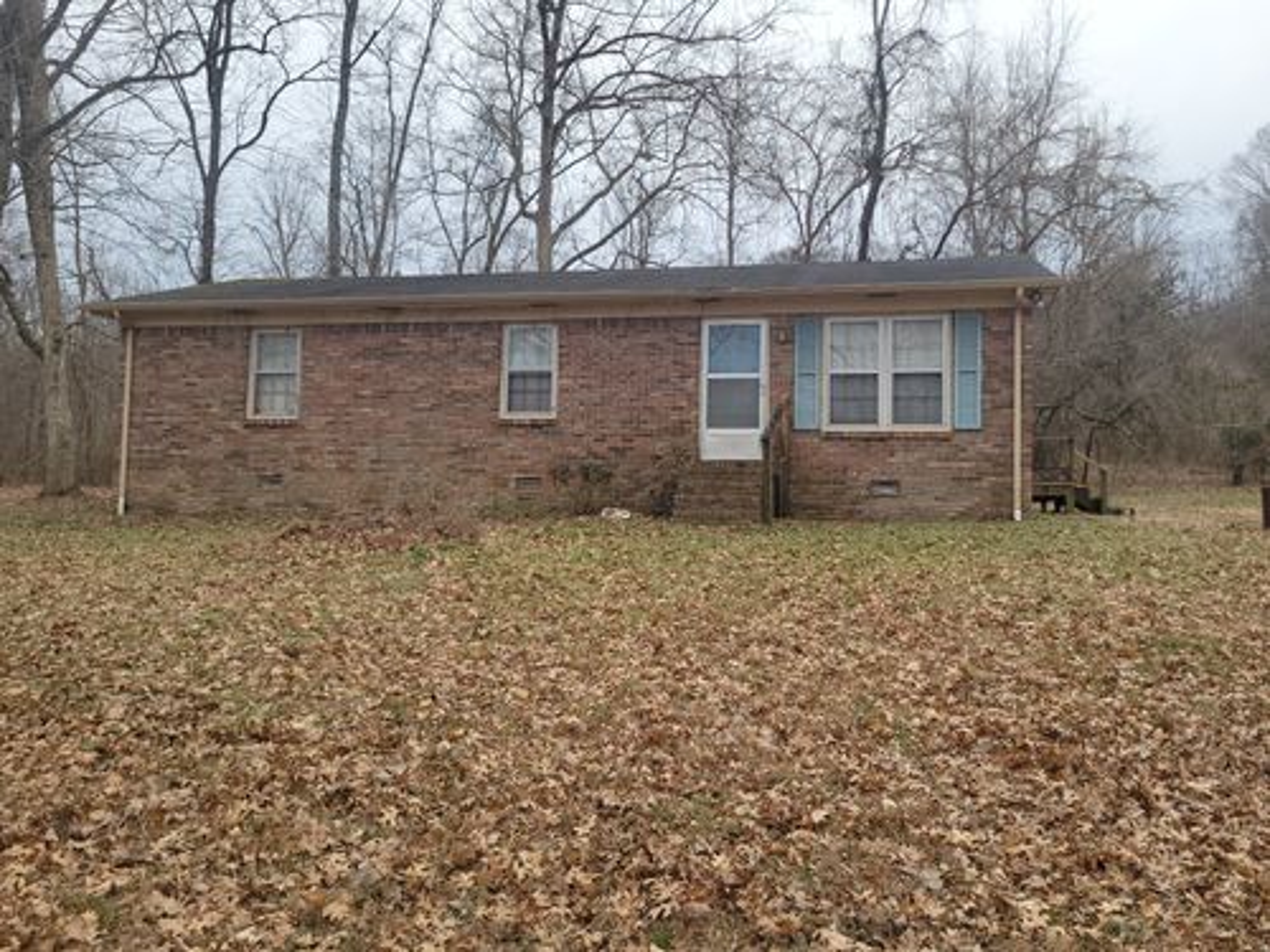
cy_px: 476
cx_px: 635
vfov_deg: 53.1
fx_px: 954
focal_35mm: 26
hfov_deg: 67.3
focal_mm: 5.4
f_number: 1.8
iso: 40
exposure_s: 1/362
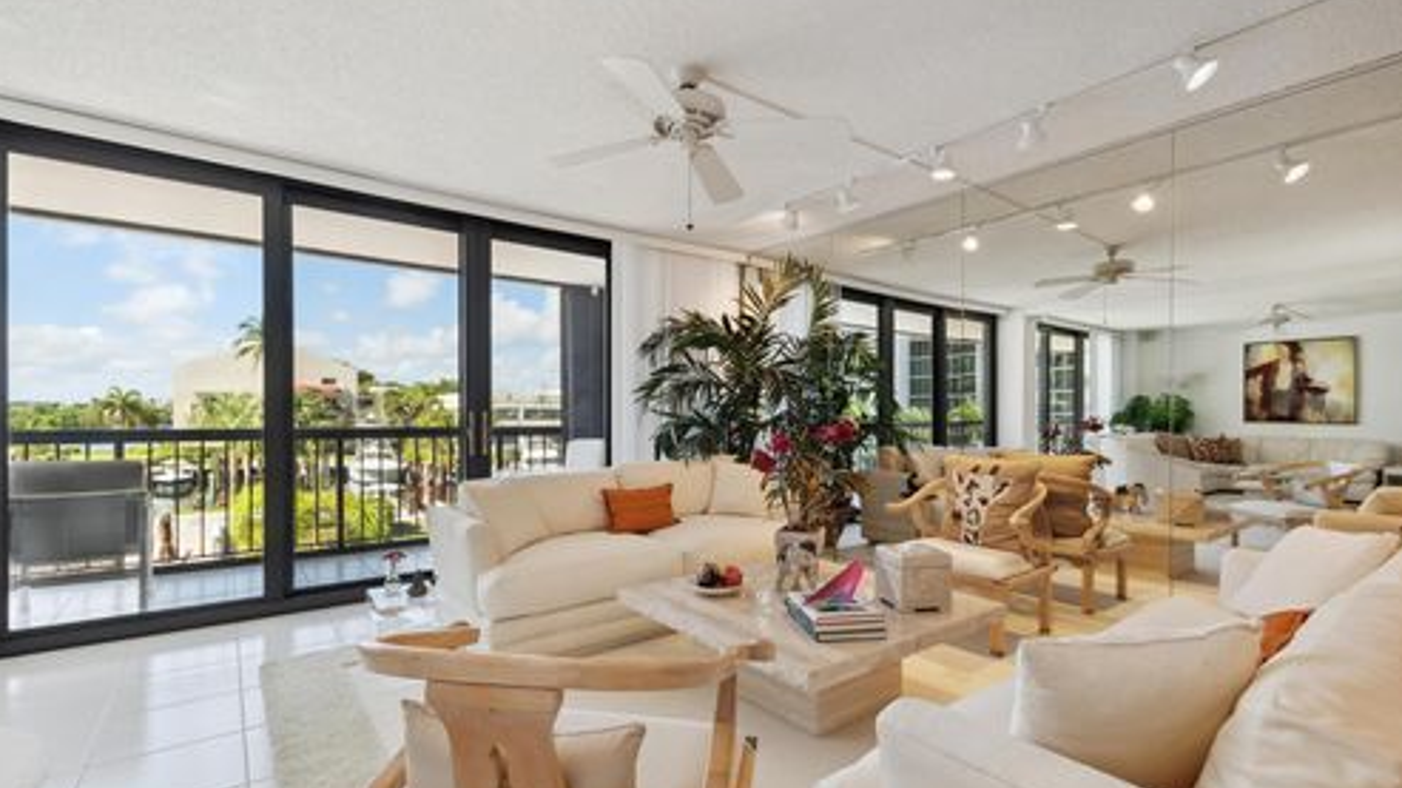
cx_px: 700
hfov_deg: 95.9
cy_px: 434
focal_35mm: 17
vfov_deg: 63.7
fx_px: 632
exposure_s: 1/80
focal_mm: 16
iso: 100
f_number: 8
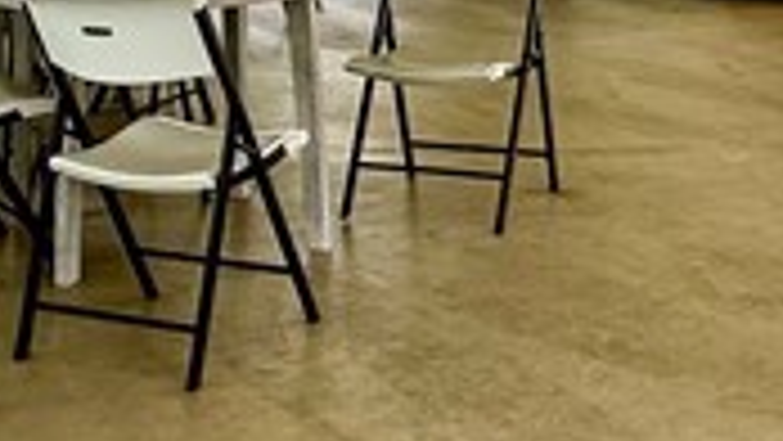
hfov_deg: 23.7
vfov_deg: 13.0
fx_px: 1869
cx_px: 428
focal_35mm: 90
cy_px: -153
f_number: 2.2
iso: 40
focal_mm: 2.22
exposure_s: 1/140
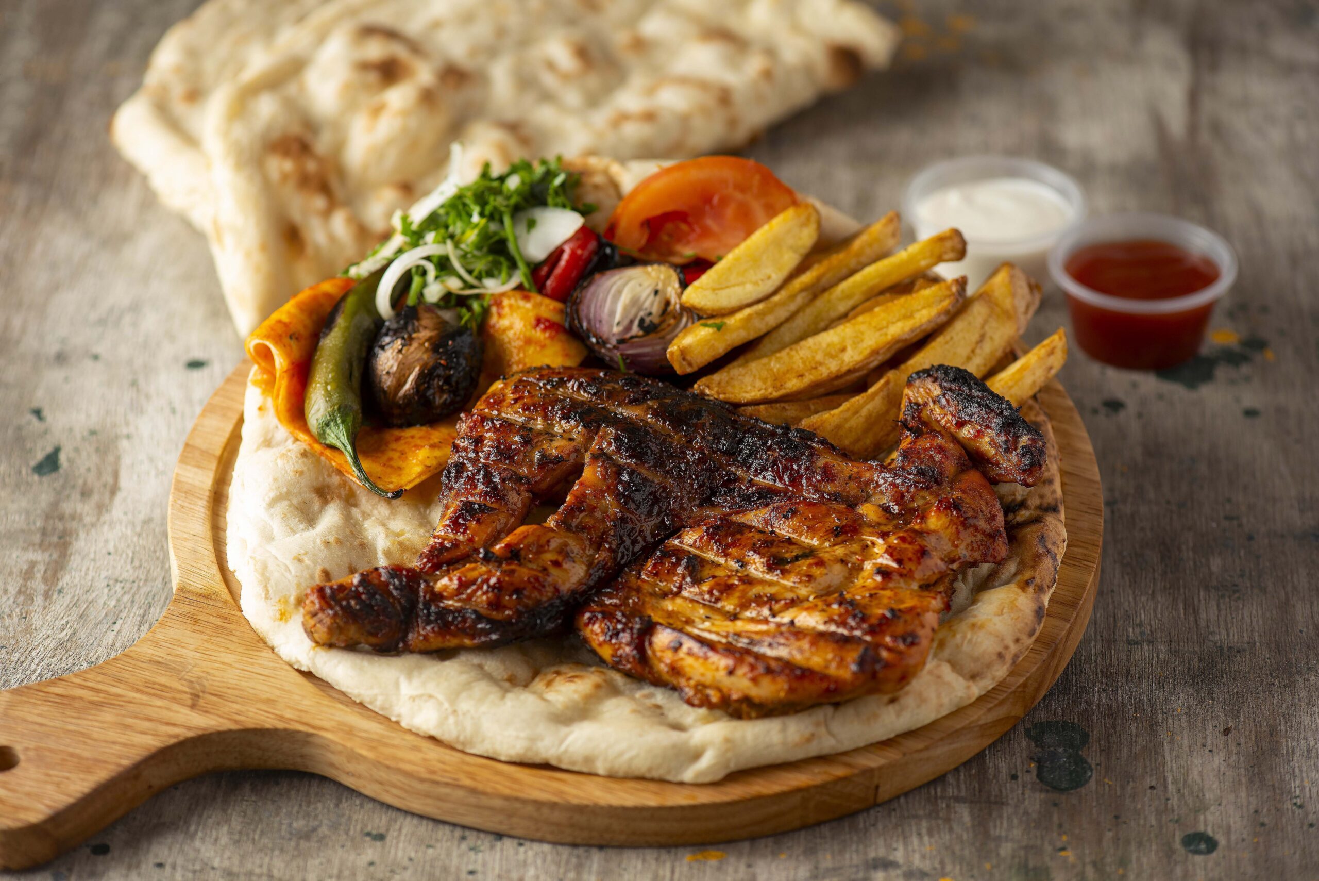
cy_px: 440
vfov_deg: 13.1
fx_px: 3848
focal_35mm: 105
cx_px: 660
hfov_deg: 19.4
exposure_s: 1/125
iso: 80
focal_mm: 105
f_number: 9
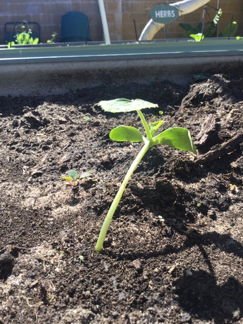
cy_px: 162
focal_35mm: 31
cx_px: 122
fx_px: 290
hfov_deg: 45.4
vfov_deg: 58.4
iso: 25
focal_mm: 3.3
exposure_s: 1/497
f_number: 2.4
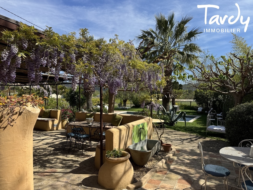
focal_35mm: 24
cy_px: 95
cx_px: 126
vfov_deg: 56.8
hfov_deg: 71.6
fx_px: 175
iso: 80
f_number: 1.78
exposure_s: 1/3802
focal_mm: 6.76
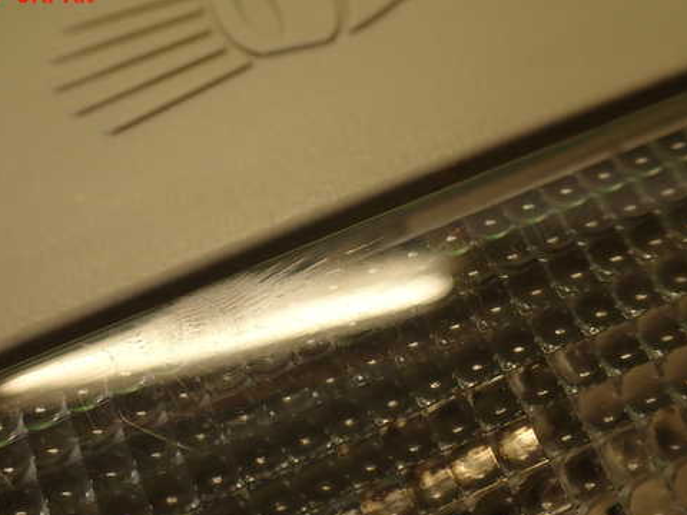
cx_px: 263
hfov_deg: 46.4
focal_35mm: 40
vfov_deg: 35.9
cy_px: 298
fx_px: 794
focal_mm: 5.79
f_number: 2.4
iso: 160
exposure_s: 1/60
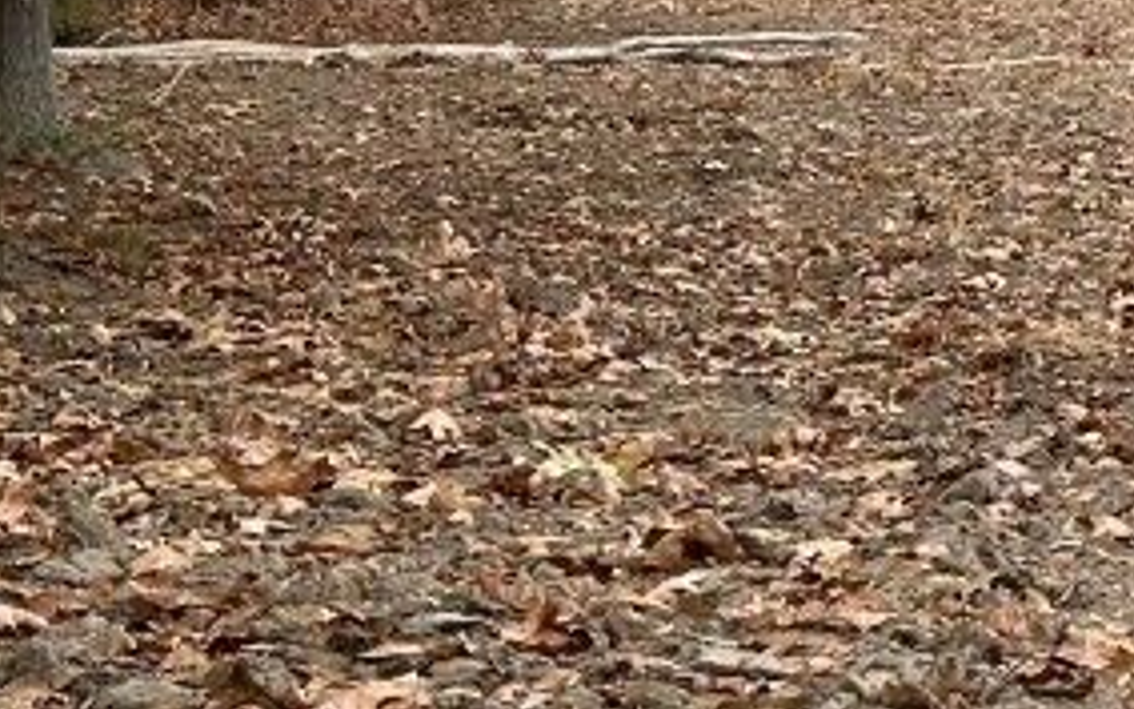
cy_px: 316
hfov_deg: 14.3
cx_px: 2018
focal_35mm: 130
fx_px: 4018
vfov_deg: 10.1
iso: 50
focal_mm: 5.7
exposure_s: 1/1361
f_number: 1.5
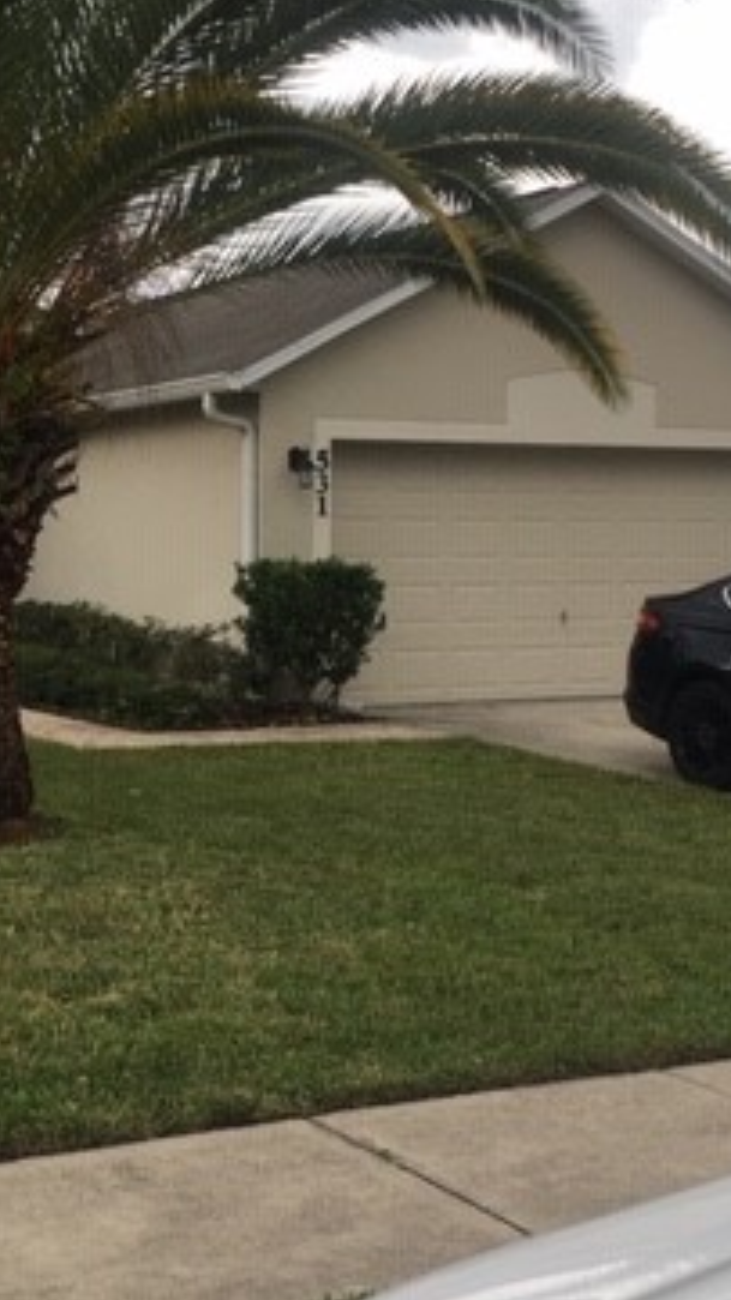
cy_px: 612
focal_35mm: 56
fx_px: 1930
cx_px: 130
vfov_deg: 37.2
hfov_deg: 21.1
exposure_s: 1/413
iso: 25
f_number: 2.2
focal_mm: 4.15
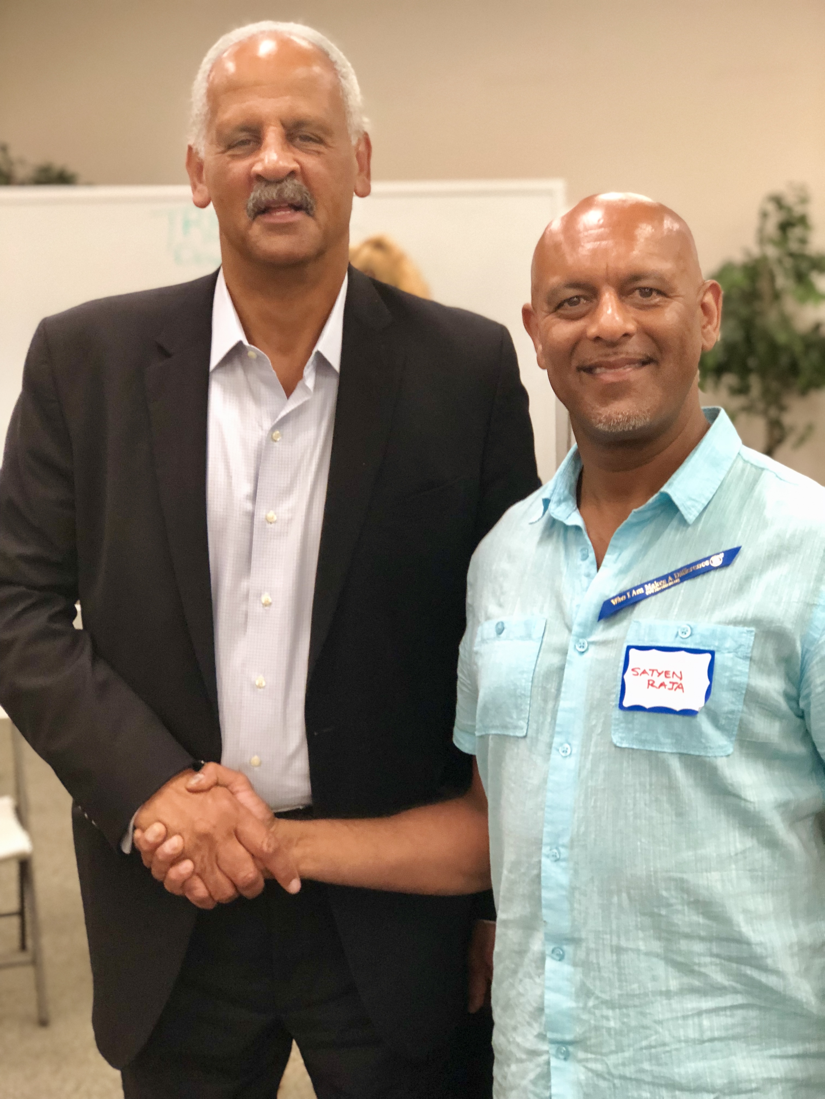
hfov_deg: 25.7
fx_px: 1811
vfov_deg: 33.8
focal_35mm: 57
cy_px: 550
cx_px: 412
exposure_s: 1/60
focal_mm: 6.6
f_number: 2.8
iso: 500
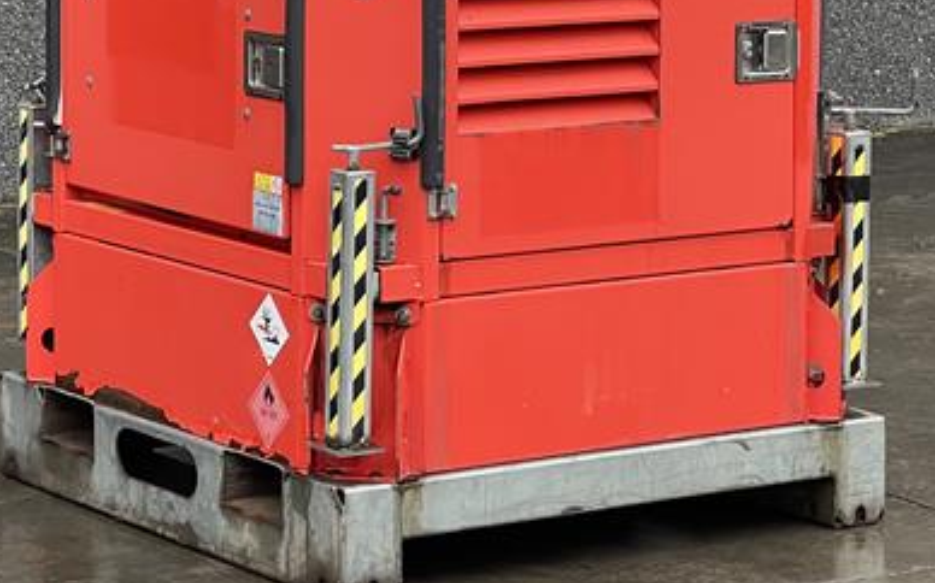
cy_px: -65
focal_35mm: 140
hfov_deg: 14.9
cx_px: 369
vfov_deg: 9.3
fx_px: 3565
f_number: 2.2
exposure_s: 1/99
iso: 125
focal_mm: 7.5
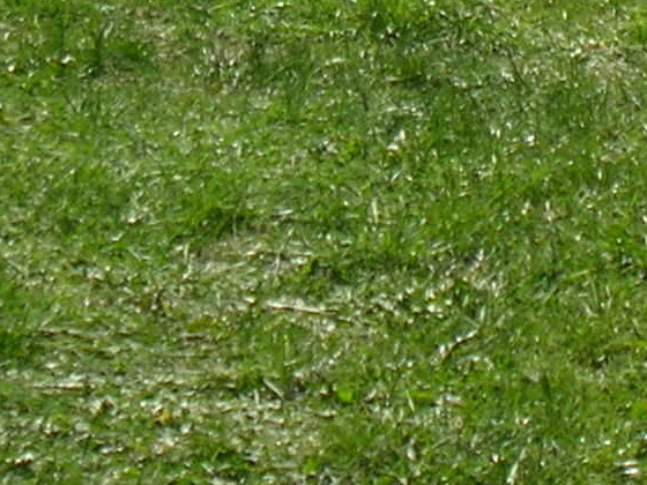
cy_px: -455
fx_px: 6317
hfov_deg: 5.9
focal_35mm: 338
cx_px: 385
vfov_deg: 4.3
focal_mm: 12.2
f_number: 4.4
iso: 50
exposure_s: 1/350
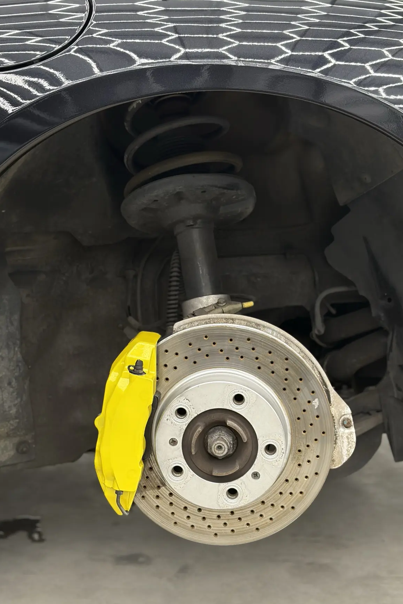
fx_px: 940
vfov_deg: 35.6
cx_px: 216
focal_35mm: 56
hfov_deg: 24.2
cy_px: 297
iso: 50
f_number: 1.6
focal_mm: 5.96
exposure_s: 1/97
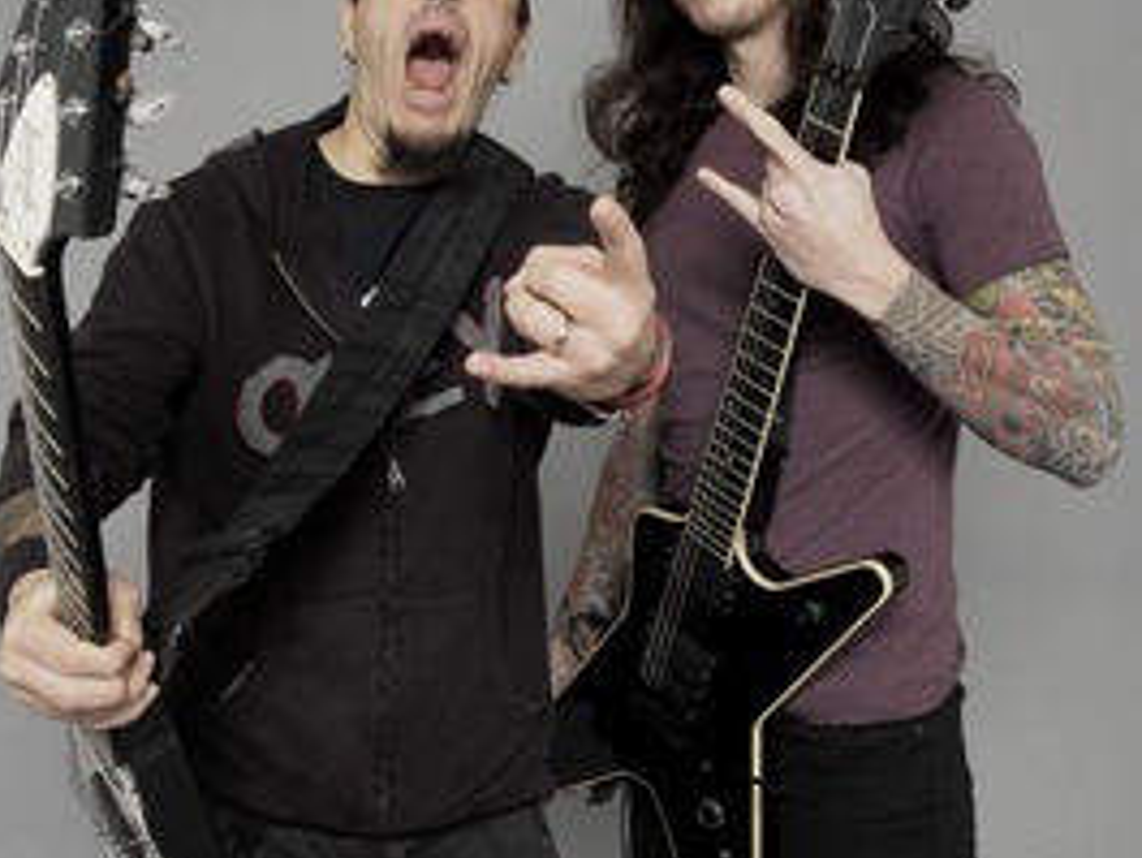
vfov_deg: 30.3
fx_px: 1584
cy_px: 410
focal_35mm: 48
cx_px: 569
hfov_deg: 39.6
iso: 100
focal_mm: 22
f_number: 13
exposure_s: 1/60
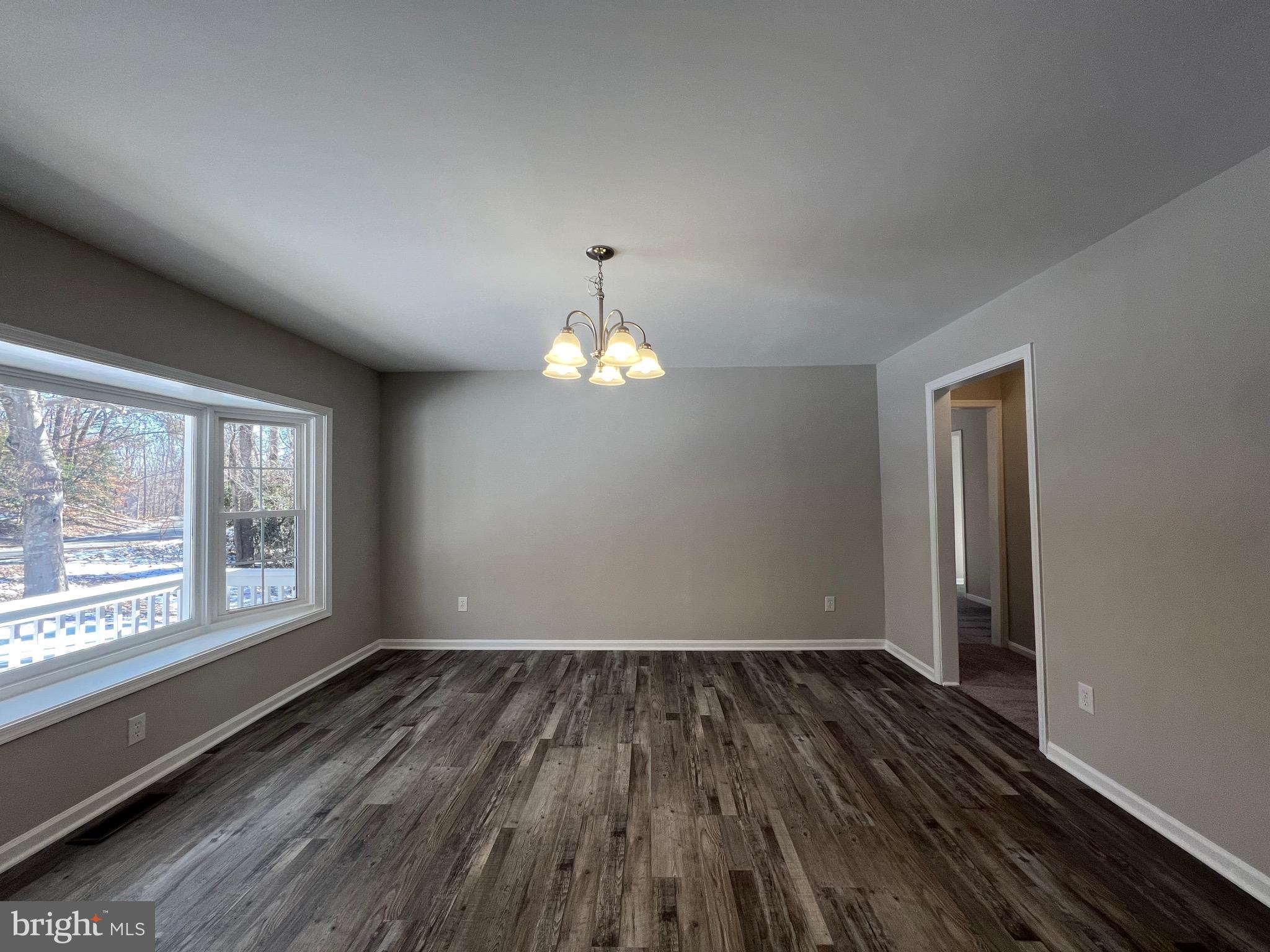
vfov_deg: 89.9
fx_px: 477
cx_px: 635
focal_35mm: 13
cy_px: 476
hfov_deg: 106.2
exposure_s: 1/120
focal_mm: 1.57
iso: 80
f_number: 1.8
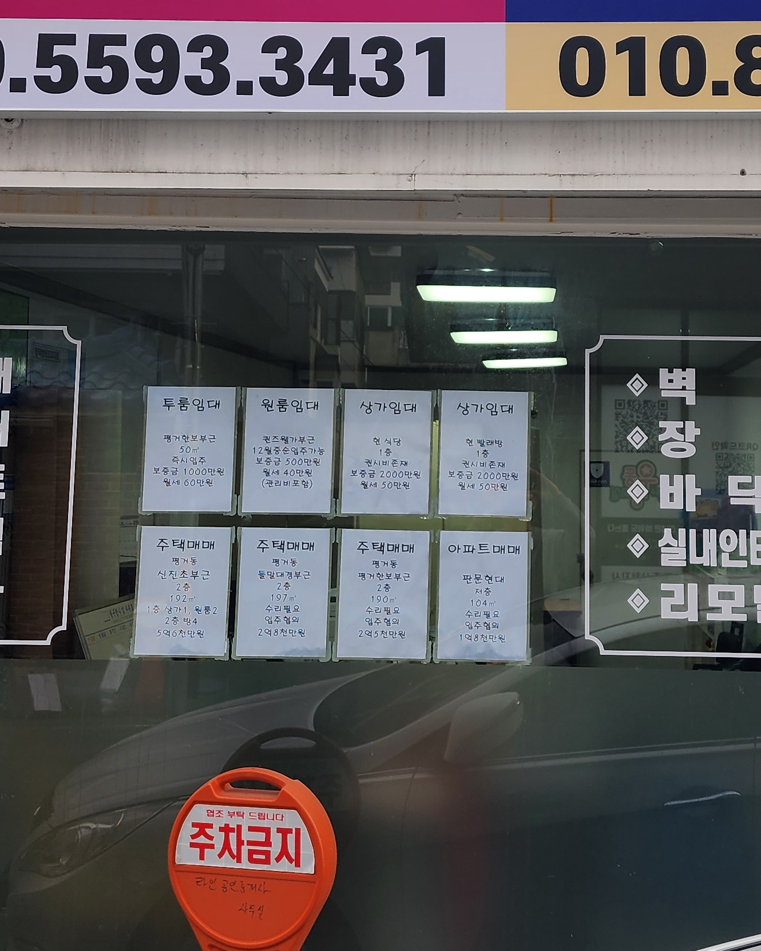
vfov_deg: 34.4
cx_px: 505
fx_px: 1521
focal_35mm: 54
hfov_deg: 27.9
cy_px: 308
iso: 20
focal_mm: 6.4
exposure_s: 1/120
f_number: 1.8
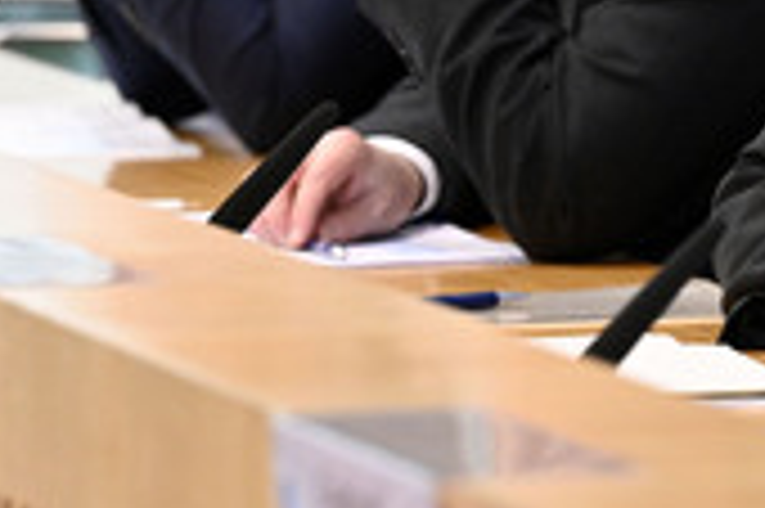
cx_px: 934
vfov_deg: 2.6
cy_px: -99
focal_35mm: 530
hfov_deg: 3.9
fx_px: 11251
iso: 4000
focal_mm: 200
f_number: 5.6
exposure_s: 1/640
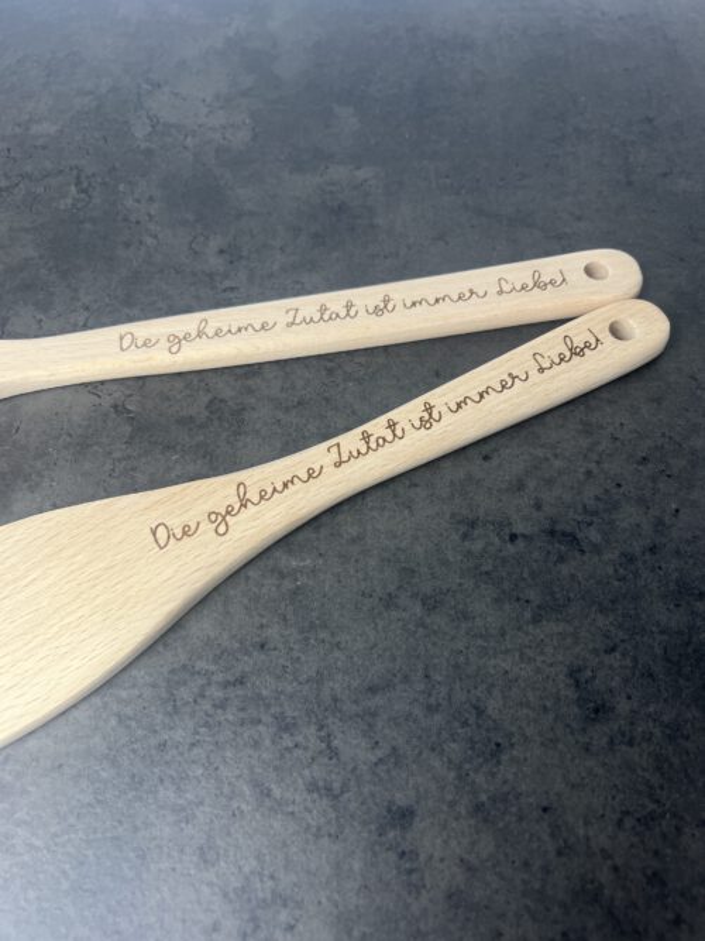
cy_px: 470
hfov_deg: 53.0
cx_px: 352
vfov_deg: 67.3
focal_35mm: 26
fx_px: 706
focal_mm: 5.7
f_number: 1.5
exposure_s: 1/100
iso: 64
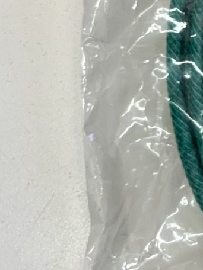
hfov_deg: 9.2
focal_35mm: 146
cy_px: -34
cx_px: 481
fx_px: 1142
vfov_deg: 13.2
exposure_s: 1/125
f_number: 1.5
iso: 32
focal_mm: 5.7
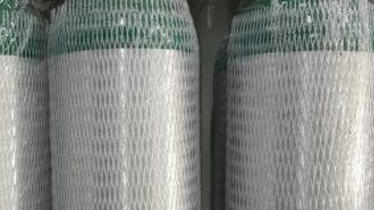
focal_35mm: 40
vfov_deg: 29.1
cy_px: 165
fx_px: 397
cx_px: 152
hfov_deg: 50.2
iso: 320
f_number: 1.8
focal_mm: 3.98
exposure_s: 1/30
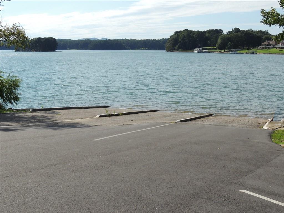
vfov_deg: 30.9
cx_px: 142
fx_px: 386
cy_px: 106
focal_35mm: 47
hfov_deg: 40.4
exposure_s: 1/1250
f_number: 3.5
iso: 100
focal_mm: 8.3
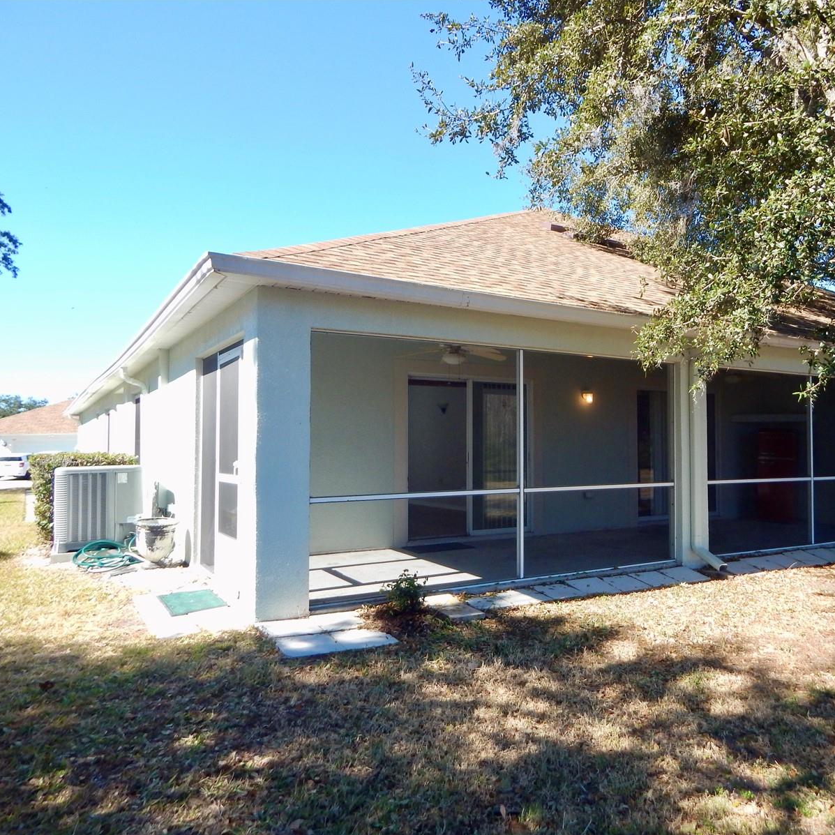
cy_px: 417
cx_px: 525
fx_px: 710
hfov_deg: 60.1
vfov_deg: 60.9
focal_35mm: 26
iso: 125
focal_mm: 4
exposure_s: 1/500
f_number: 3
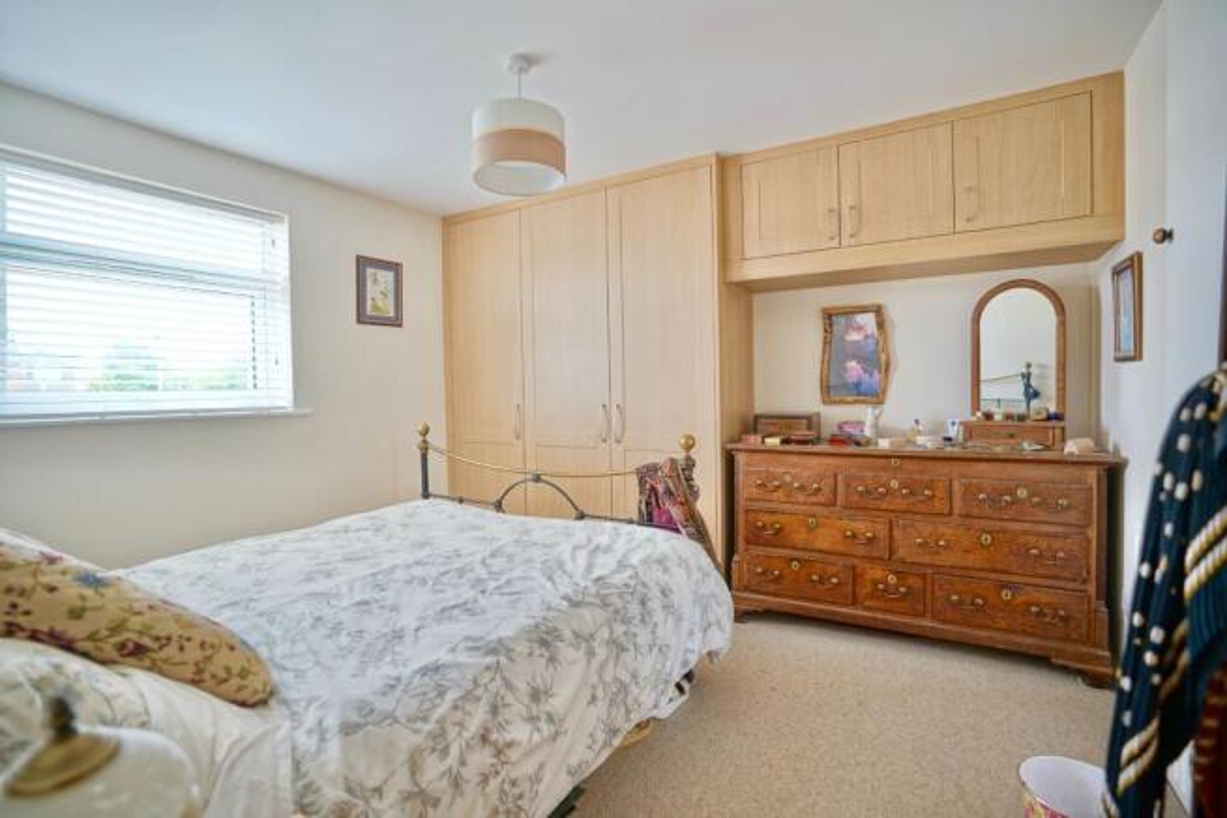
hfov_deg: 96.7
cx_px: 614
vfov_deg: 73.8
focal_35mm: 16
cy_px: 409
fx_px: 545
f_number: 2.8
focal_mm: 16
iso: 100
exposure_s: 1/8
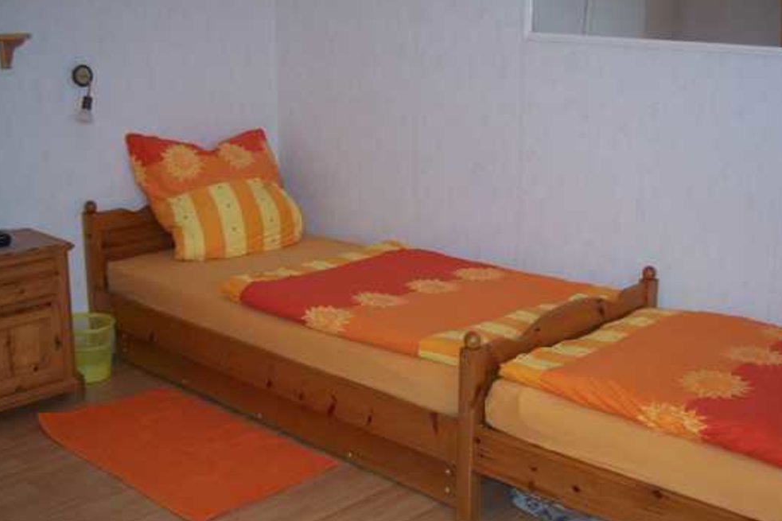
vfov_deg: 28.6
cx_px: 421
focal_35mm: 47
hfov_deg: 41.9
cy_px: 294
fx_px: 1021
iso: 125
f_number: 2.8
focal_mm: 7.8
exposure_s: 1/60
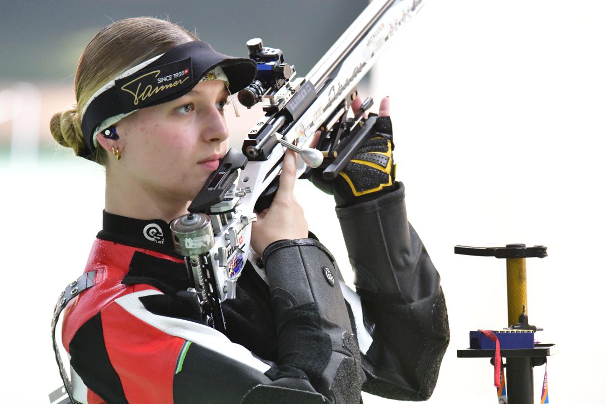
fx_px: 7069
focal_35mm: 420
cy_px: 202
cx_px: 303
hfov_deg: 4.9
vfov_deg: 3.3
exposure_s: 1/160
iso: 10000
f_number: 9
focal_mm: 420
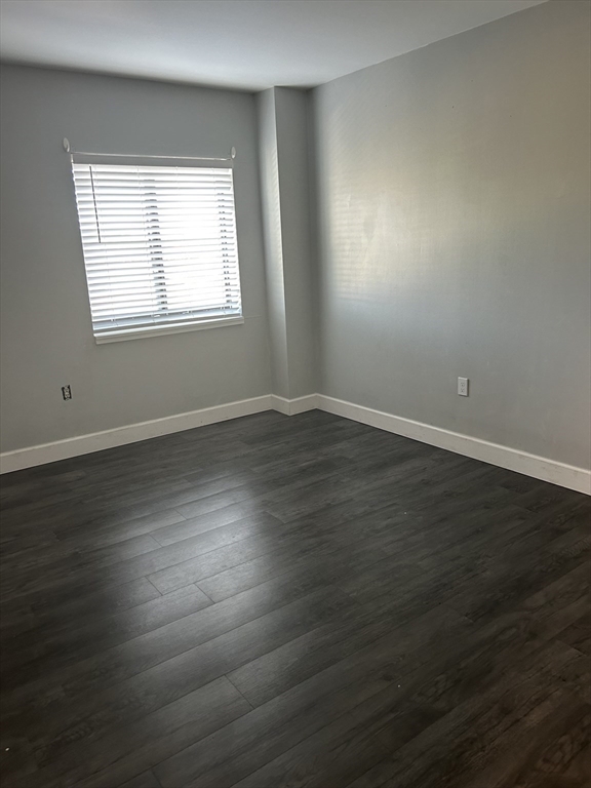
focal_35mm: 26
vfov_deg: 67.3
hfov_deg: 53.1
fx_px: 592
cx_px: 296
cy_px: 394
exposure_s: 1/60
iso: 125
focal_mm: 5.7
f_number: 1.5
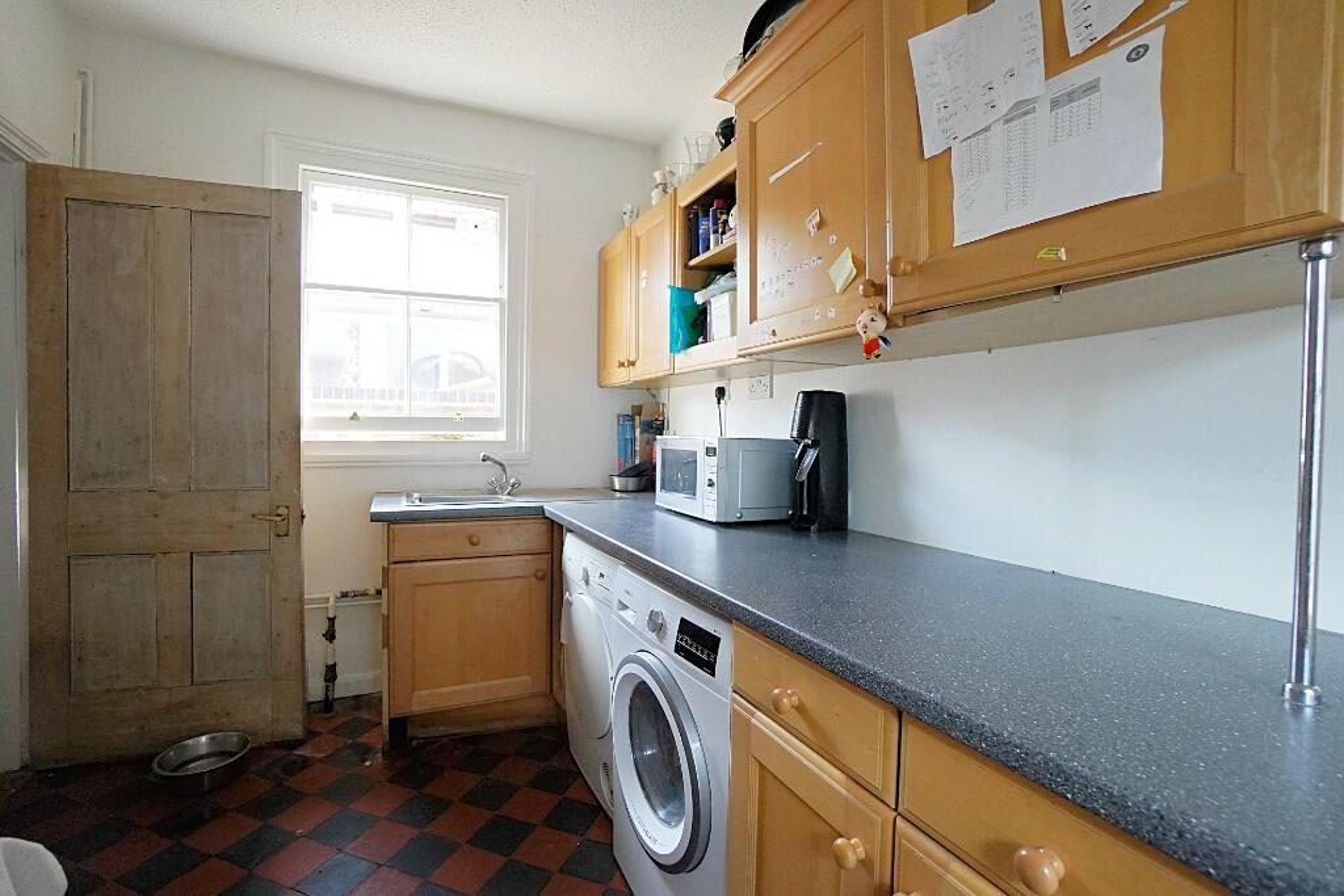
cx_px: 672
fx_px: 560
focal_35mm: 15
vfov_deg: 77.3
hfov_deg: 100.4
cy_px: 448
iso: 2500
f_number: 4
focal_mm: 10
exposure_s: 1/160
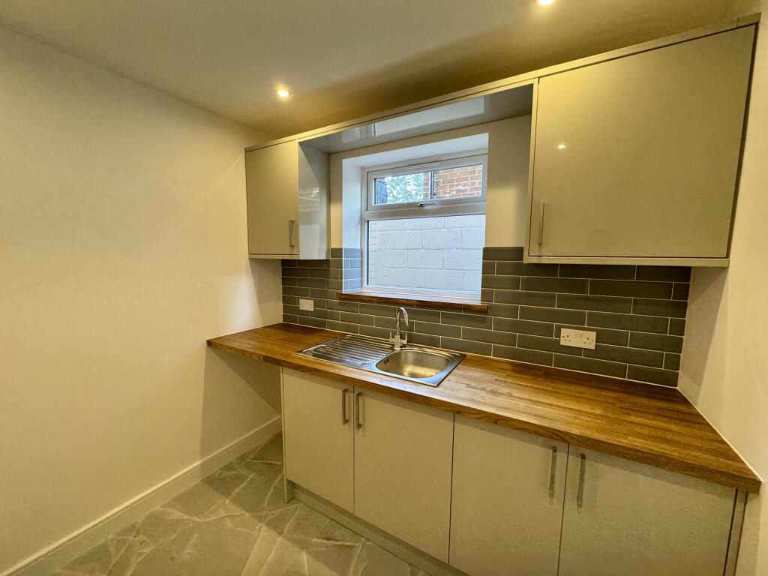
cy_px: 288
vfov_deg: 85.7
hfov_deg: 102.1
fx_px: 311
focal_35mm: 14
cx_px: 384
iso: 250
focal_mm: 2.22
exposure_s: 1/100
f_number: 2.2
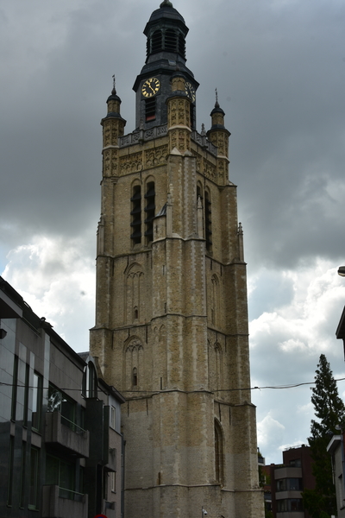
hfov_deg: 25.1
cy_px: 259
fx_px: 776
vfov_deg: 36.9
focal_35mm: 54
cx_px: 172
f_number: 13
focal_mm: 36
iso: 100
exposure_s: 1/200
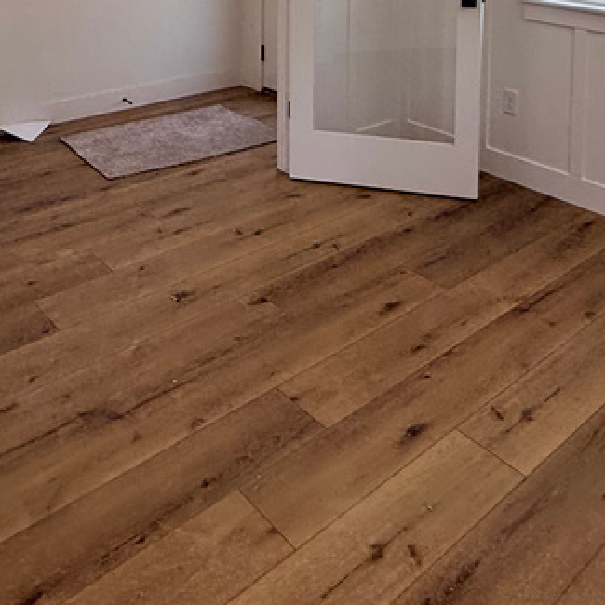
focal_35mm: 39
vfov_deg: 35.9
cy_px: -74
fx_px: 771
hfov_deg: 42.5
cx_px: 376
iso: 64
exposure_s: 1/221
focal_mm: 2.22
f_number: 2.2
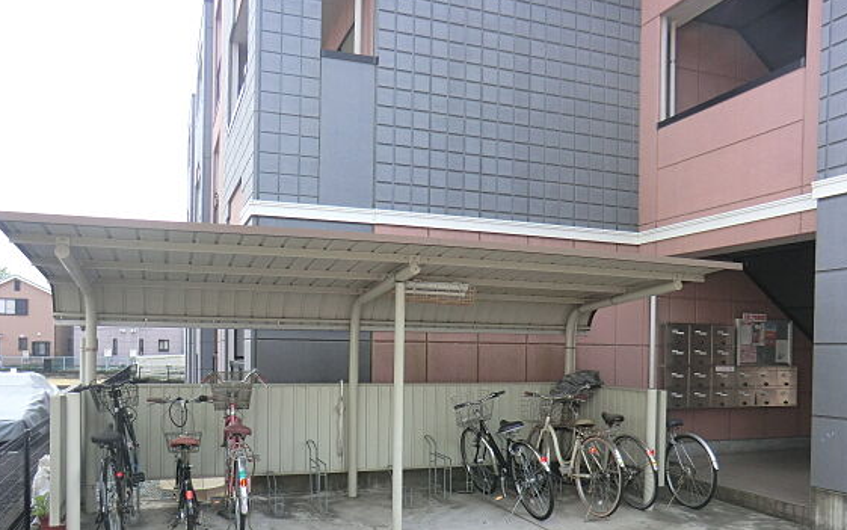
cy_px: 355
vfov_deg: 42.6
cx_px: 418
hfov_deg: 64.6
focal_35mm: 29
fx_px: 670
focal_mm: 4.3
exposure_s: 1/250
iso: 80
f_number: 3.2
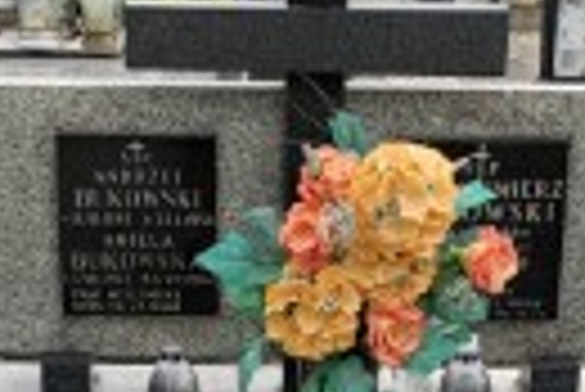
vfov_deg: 10.0
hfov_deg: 15.4
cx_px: 266
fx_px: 2164
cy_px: 617
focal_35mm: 133
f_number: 1.8
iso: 25
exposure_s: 1/597
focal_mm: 4.25
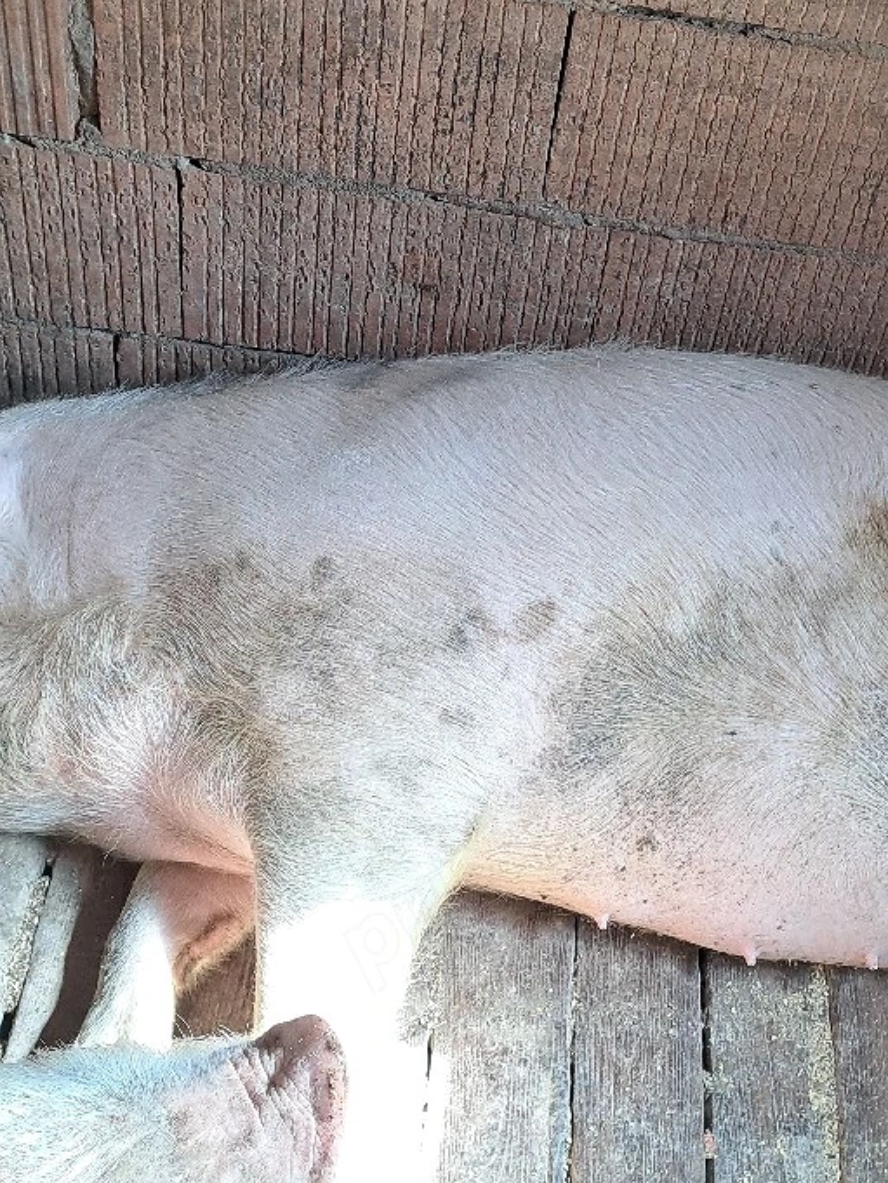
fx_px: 1607
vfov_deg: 40.2
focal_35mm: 47
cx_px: 645
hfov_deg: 30.5
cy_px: 447
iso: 50
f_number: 1.8
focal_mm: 5.23
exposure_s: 1/50
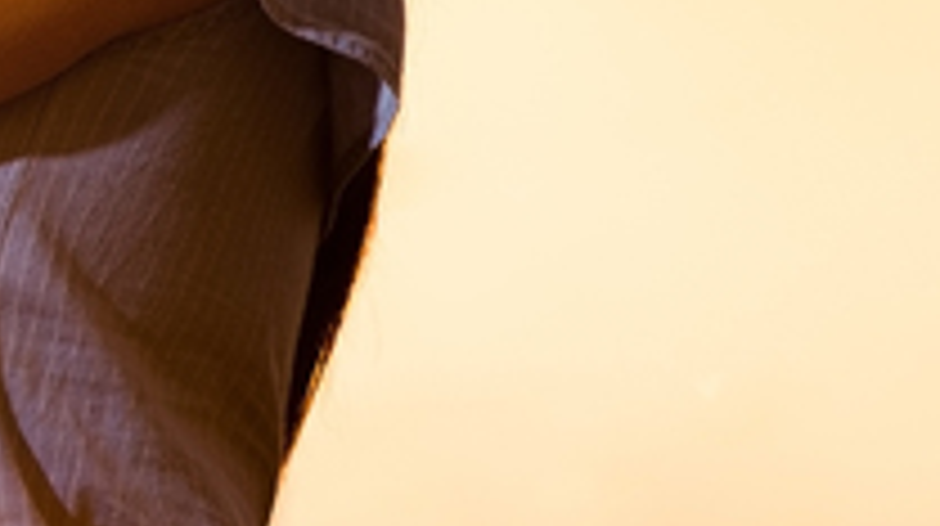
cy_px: -128
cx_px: -1237
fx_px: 20241
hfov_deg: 2.6
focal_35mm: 813
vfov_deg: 1.5
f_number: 7.1
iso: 200
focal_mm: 135
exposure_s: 1/250
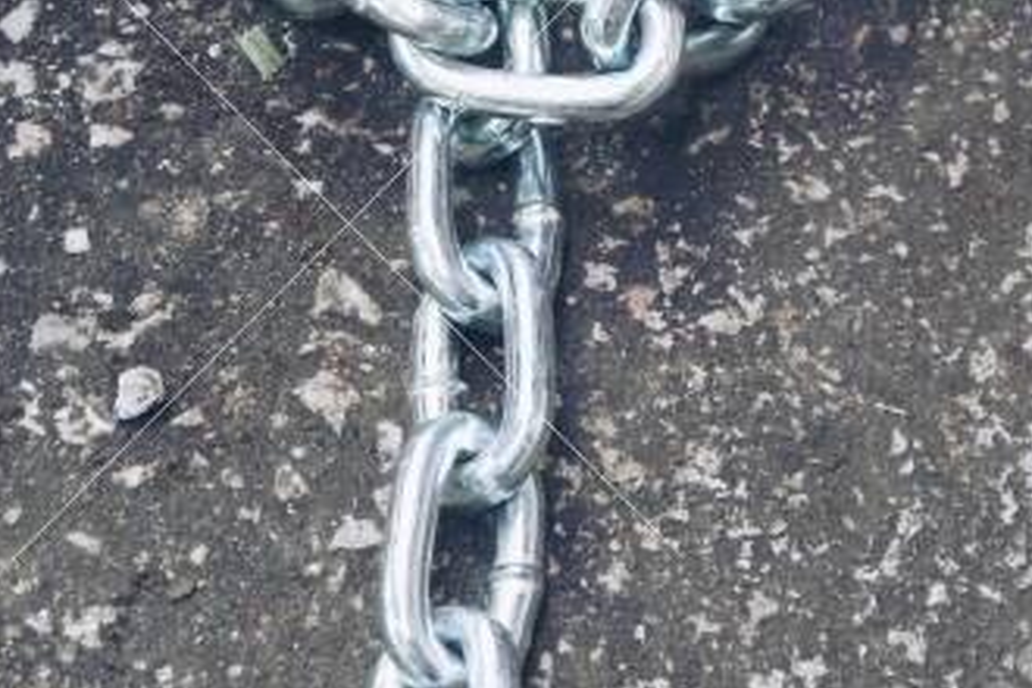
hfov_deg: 10.9
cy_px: -453
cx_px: 344
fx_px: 5418
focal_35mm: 189
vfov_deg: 7.1
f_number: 6.4
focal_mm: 32.5
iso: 400
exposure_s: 1/50
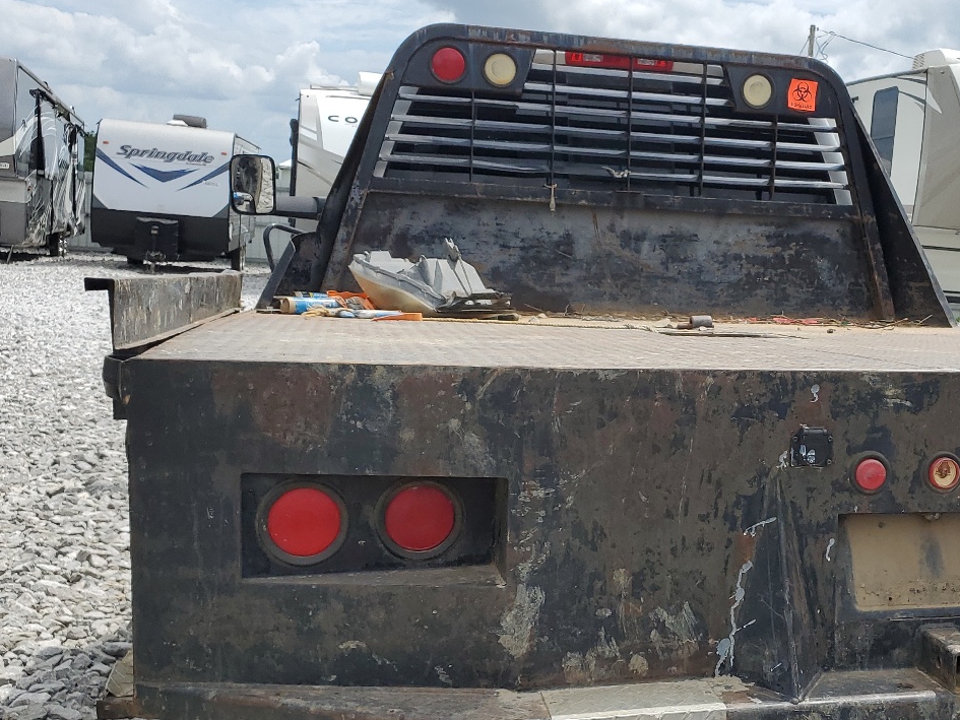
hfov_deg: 41.4
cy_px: 400
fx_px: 1220
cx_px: 743
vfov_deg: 32.9
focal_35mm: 44
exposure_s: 1/3333
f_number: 1.5
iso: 50
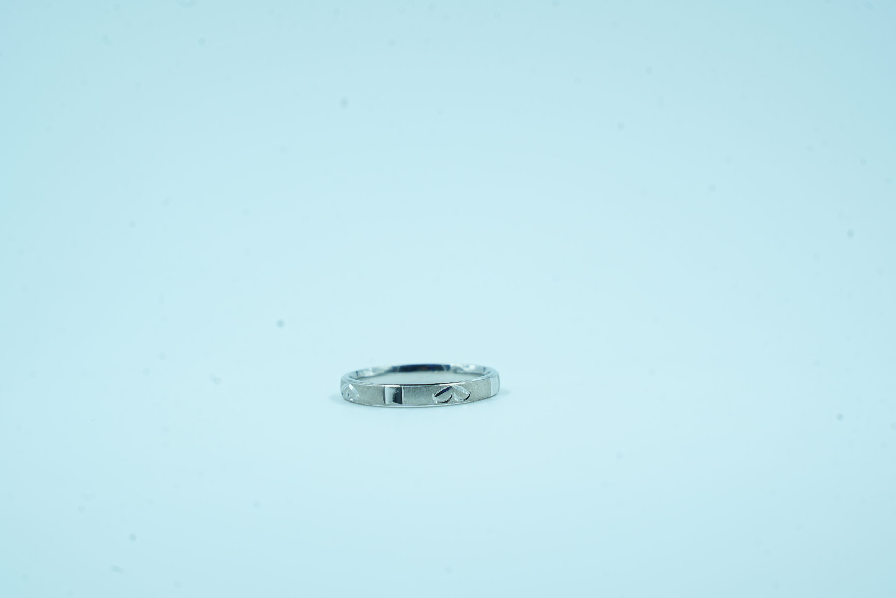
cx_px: 448
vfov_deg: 13.0
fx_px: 2613
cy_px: 299
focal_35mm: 105
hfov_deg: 19.5
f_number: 10
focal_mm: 105
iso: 400
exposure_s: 1/125
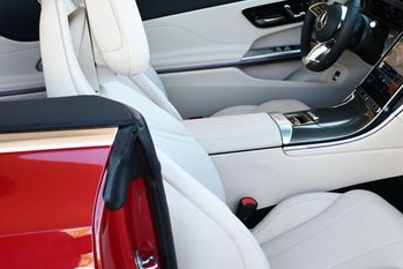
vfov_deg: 20.6
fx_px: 739
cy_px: 148
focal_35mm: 66
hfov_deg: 30.0
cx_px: 299
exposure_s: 1/250
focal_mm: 18
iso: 450
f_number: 3.5
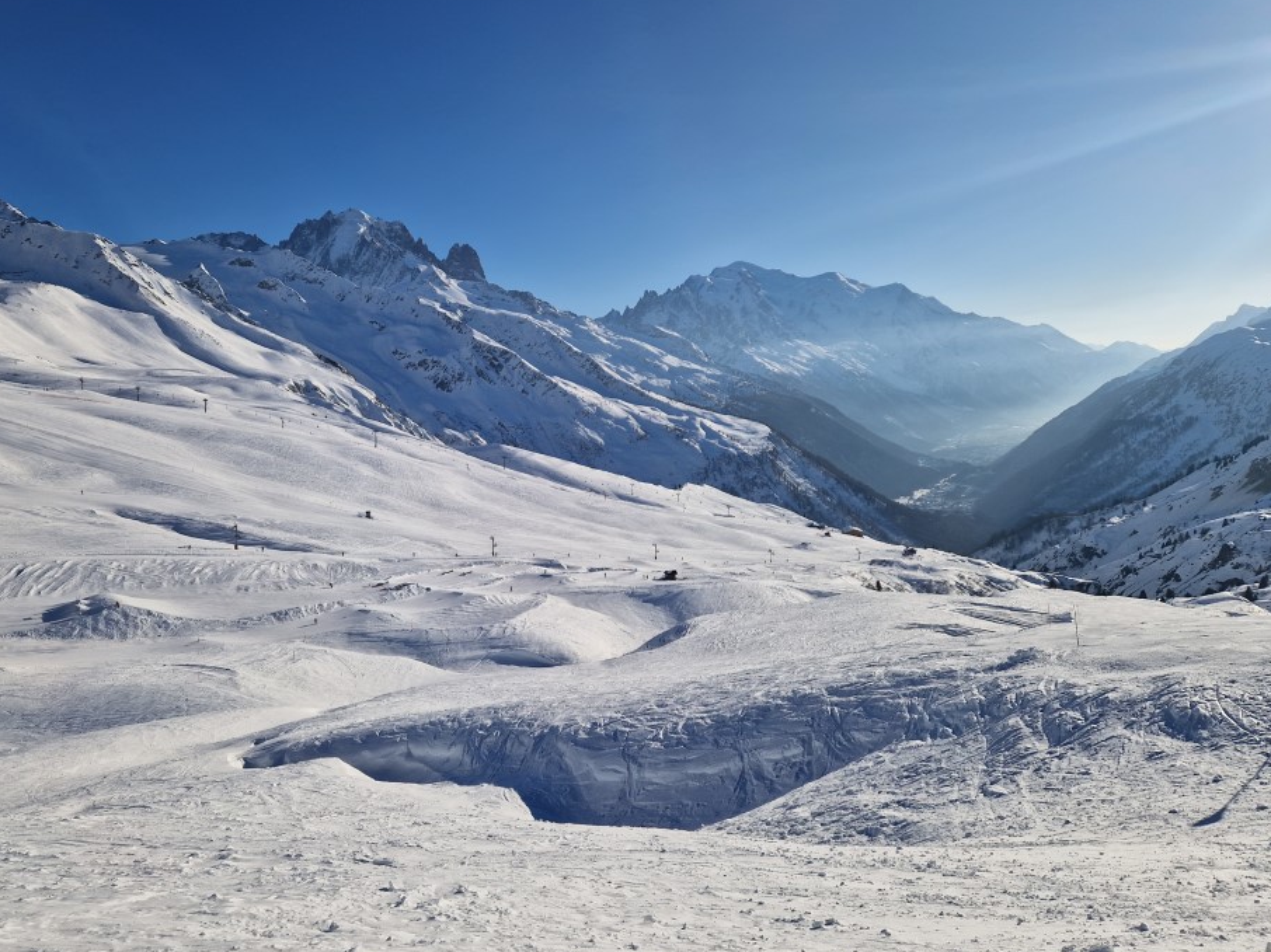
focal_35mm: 26
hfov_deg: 67.1
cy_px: 450
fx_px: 954
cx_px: 558
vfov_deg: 53.0
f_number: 1.8
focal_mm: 5.4
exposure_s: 1/3952
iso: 50
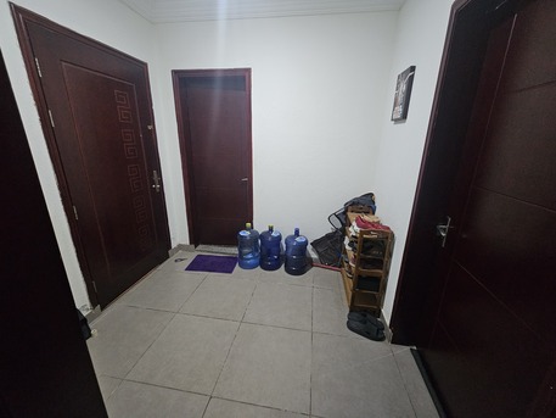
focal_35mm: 13
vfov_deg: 89.9
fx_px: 209
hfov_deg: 106.2
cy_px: 209
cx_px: 278
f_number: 2.2
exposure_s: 1/24
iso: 800
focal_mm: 2.2
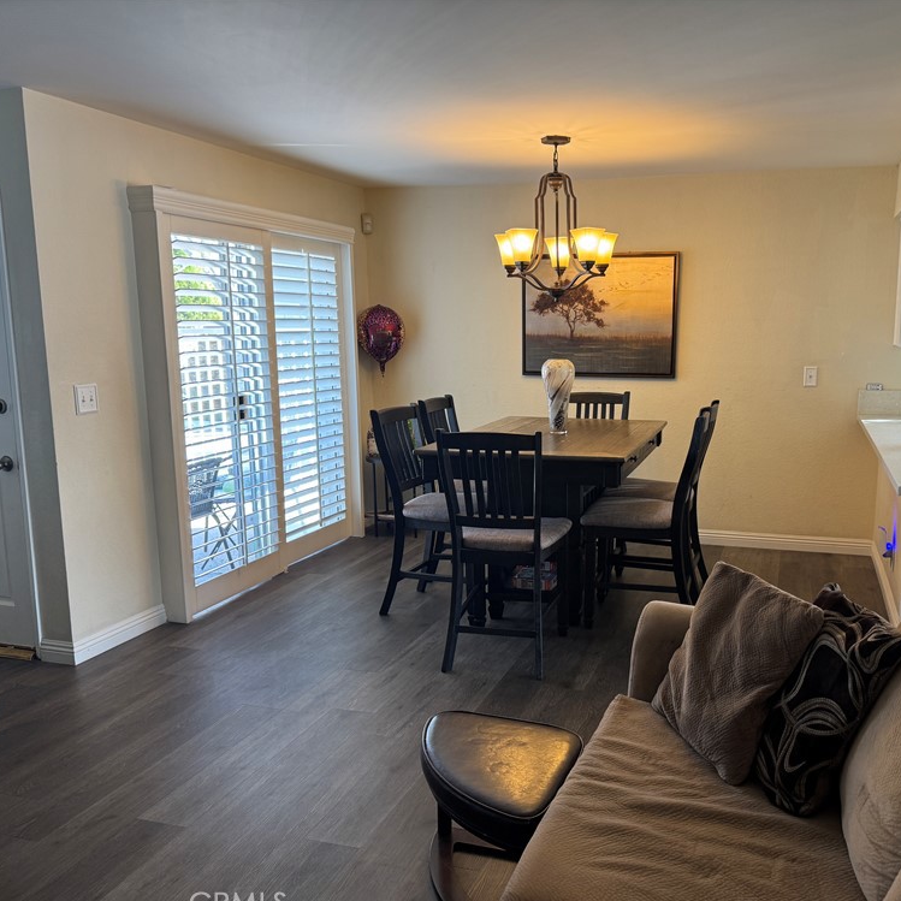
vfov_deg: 55.6
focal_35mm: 29
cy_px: 458
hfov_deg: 55.1
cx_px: 550
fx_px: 854
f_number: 1.78
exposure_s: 1/60
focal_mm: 6.76
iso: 125
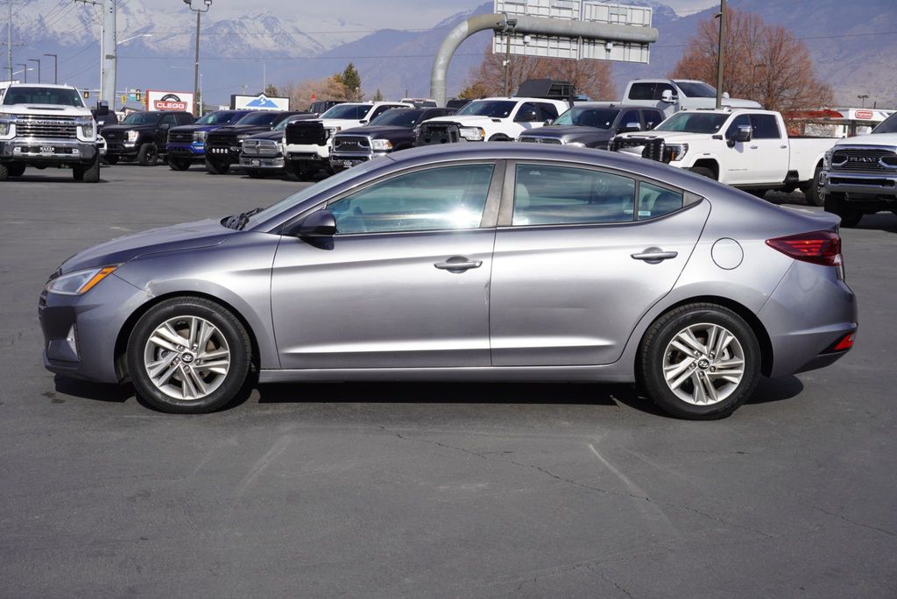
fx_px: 1309
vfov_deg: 25.8
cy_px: 300
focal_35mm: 52
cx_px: 448
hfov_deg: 37.8
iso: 100
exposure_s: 1/200
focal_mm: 35
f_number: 11
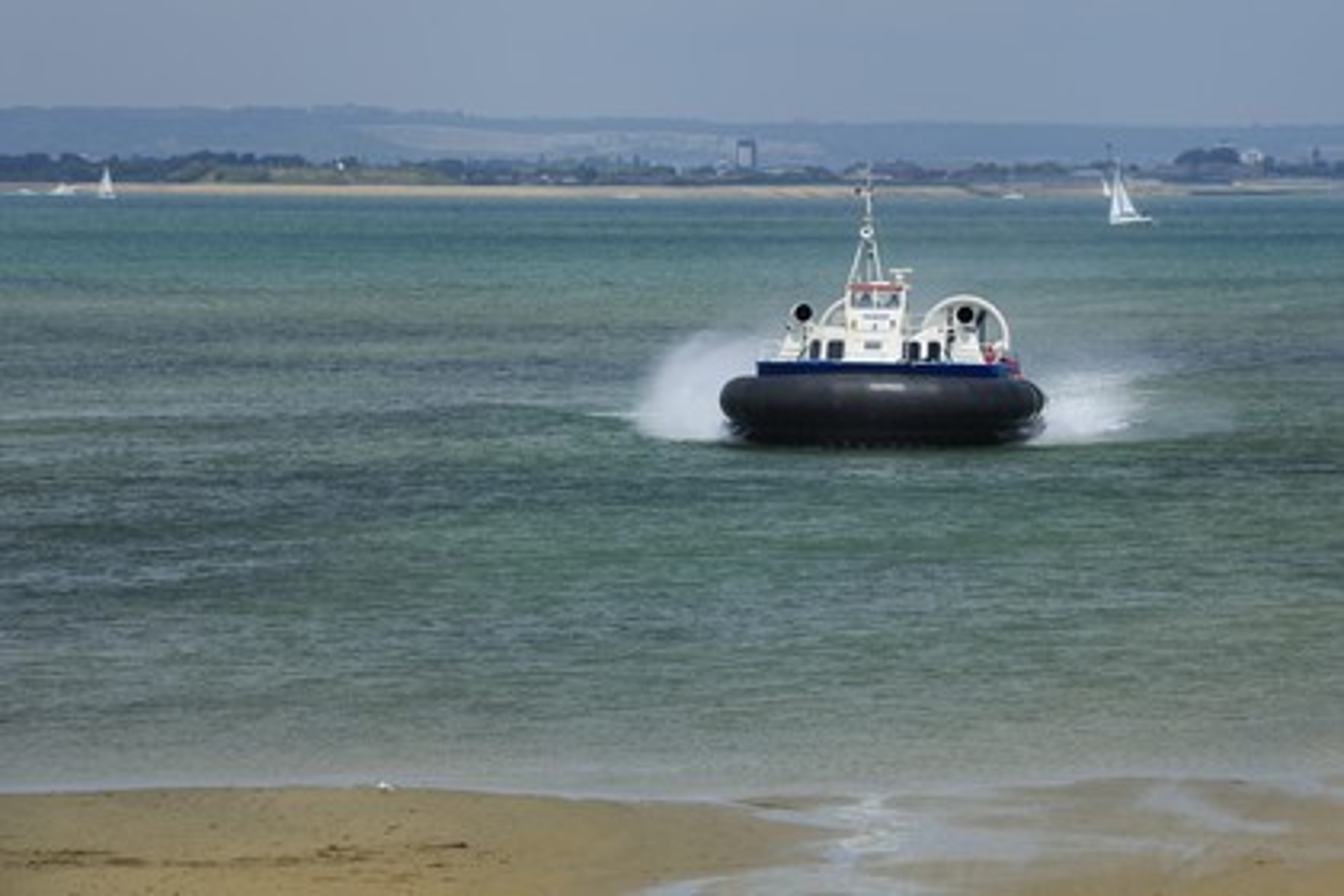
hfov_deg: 10.3
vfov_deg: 6.9
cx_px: 672
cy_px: 448
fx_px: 7466
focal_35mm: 200
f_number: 13
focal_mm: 200
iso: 200
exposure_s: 1/400
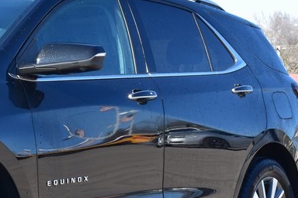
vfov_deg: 10.1
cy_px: 150
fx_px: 1126
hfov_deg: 14.6
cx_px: -53
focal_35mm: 136
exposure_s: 1/200
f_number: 10
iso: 400
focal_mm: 34
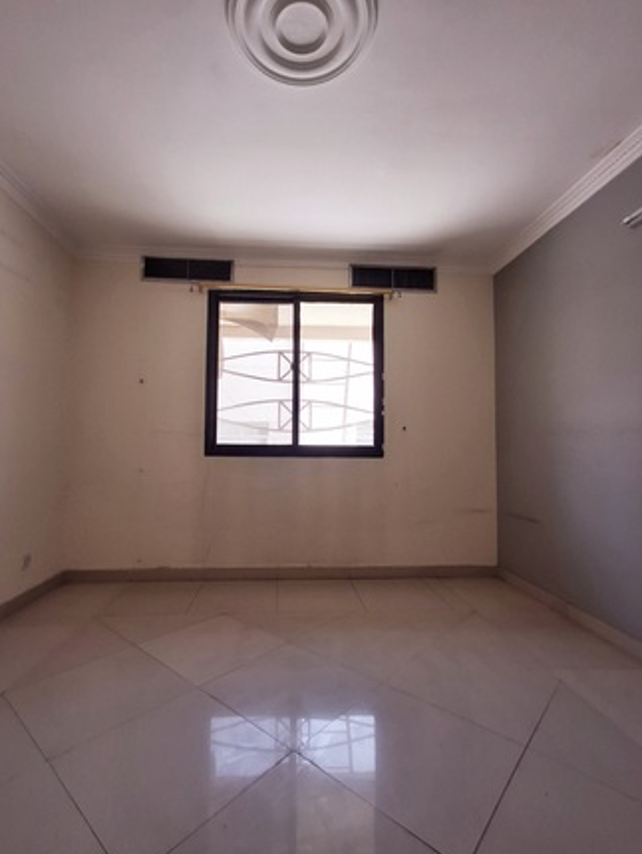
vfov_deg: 91.0
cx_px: 303
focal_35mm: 17
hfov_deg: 74.7
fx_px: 420
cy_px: 424
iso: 40
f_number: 2.2
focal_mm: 1.64
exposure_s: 1/123
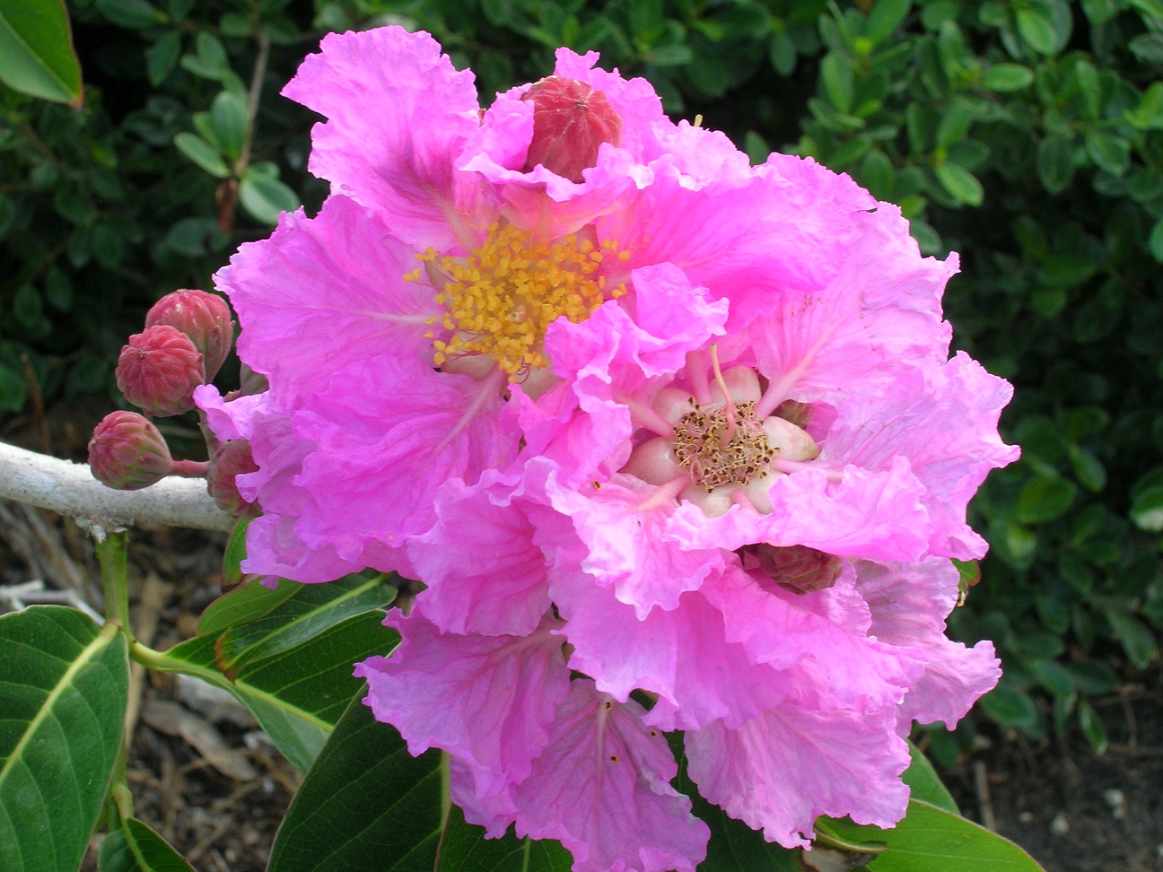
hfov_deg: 33.2
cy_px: 436
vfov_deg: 25.2
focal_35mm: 58
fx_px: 1949
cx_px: 582
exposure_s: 1/37.5
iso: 50
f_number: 5.9
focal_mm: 9.7
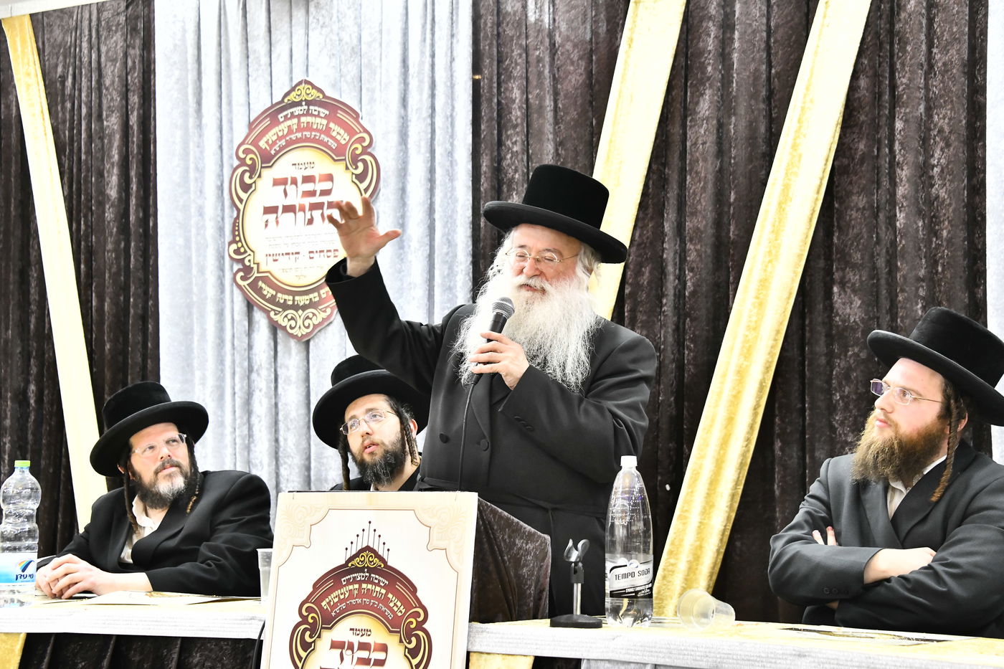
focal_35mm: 62
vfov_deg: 21.9
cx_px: 502
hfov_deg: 32.4
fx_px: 1729
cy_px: 334
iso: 3200
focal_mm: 62
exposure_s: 1/125
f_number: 5.6
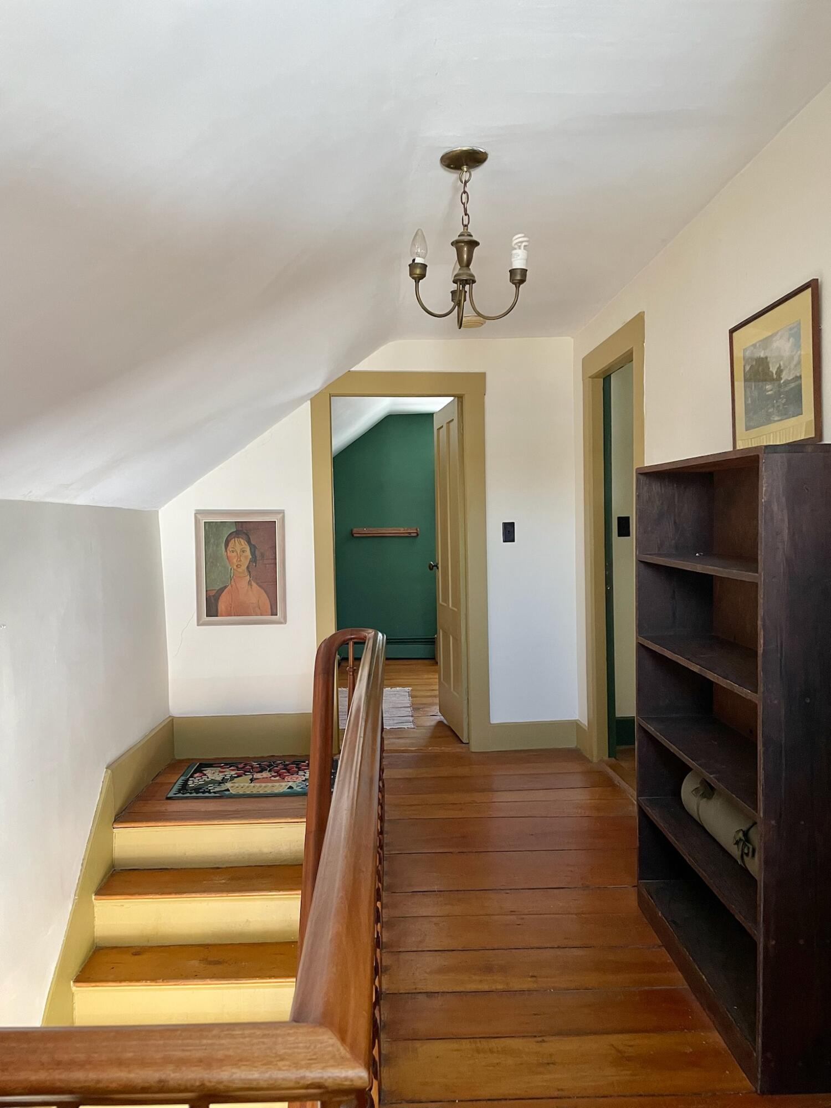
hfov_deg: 53.1
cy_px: 554
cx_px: 416
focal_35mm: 26
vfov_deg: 67.3
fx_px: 832
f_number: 1.6
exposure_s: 1/60
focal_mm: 4.2
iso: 320
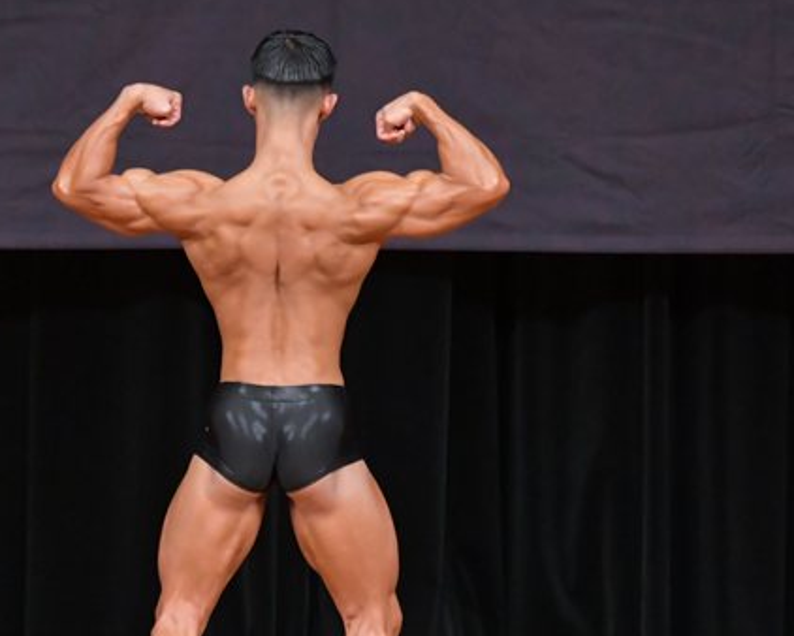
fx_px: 11544
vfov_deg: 3.2
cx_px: 262
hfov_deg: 3.9
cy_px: 414
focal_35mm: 491
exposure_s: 1/400
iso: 5000
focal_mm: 190
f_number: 5.6
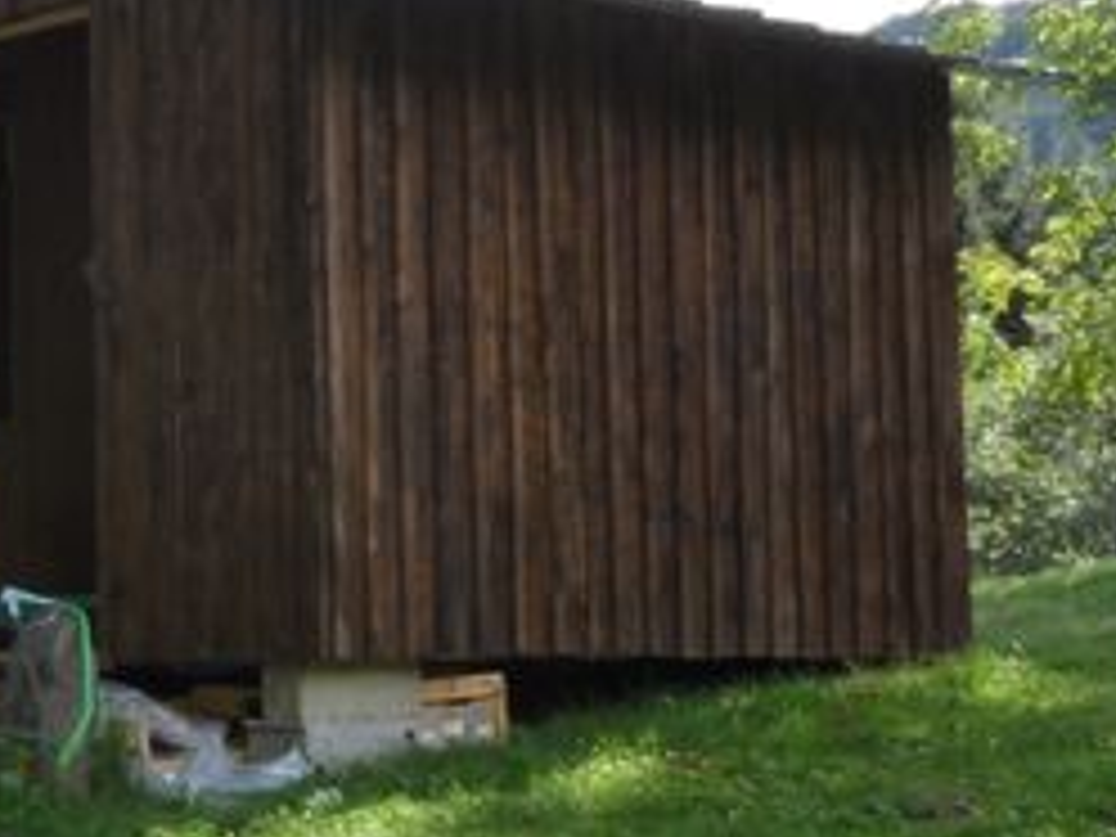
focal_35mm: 99
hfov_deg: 19.3
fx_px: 3192
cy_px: 274
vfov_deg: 14.9
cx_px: 0
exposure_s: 1/250
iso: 80
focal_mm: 6.8
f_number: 3.7
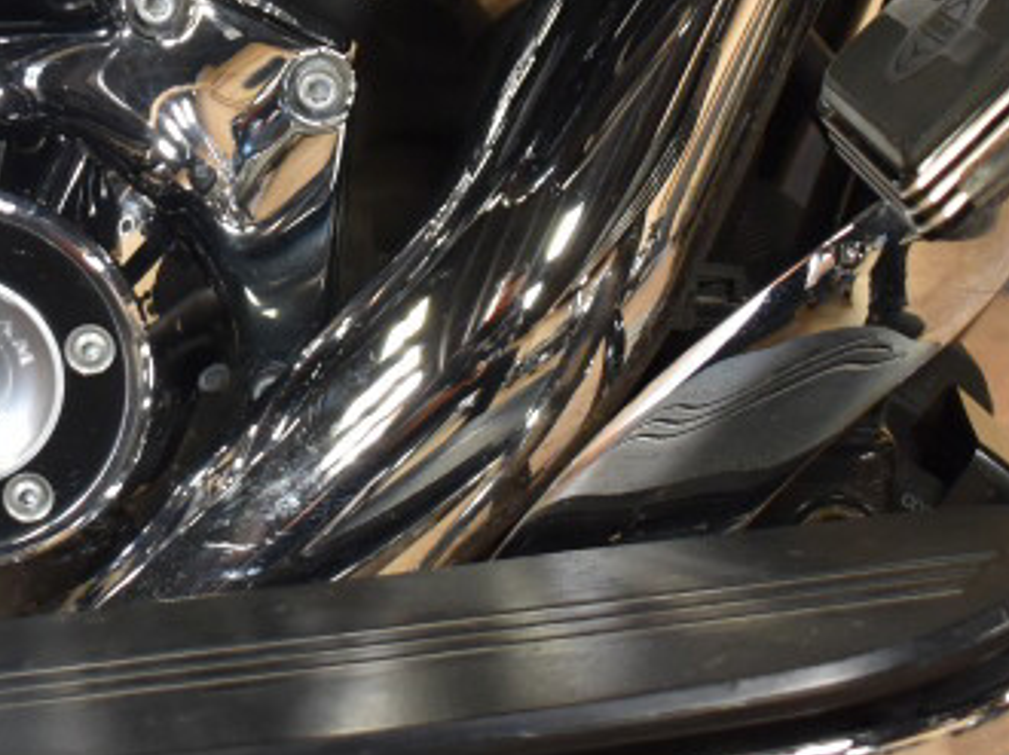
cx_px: -135
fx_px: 3670
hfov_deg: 15.2
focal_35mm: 126
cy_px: -208
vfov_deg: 11.5
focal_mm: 24
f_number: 3.8
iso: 1000
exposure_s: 1/60
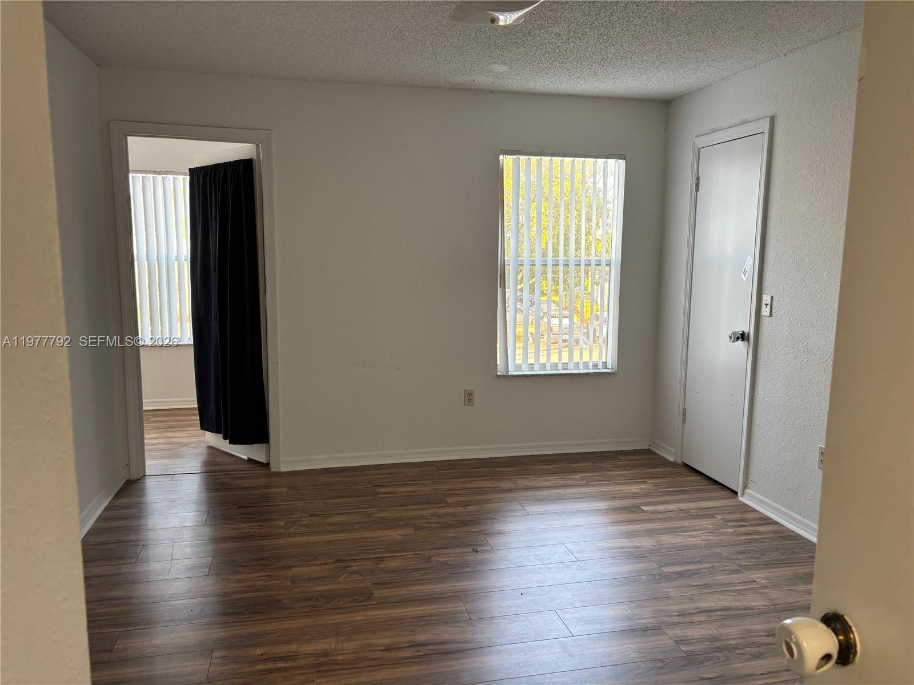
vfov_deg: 53.1
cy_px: 342
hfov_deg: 67.3
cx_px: 457
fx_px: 687
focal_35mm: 26
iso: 125
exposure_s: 1/60
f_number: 1.6
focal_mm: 5.96
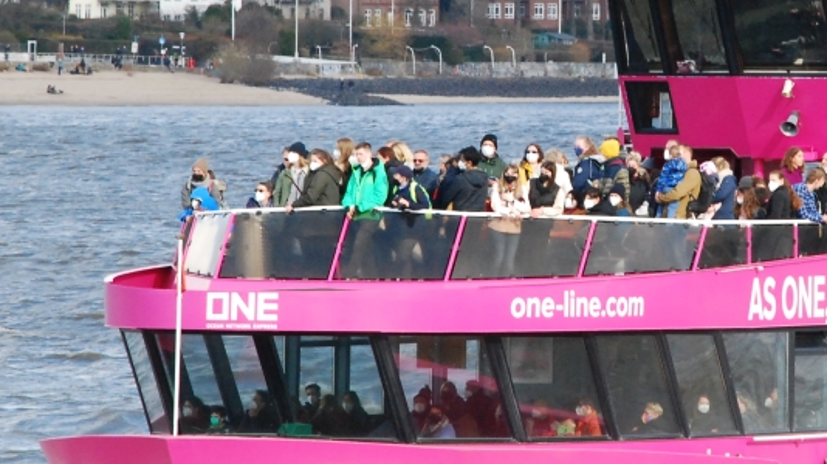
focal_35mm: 338
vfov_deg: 3.6
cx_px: 664
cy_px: 183
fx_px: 7410
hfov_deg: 6.4
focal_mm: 112
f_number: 10
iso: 800
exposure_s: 1/320
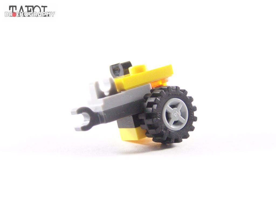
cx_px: 138
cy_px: 104
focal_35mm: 82
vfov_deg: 18.0
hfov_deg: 23.8
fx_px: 654
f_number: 3.2
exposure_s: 1/45
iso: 400
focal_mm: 13.7
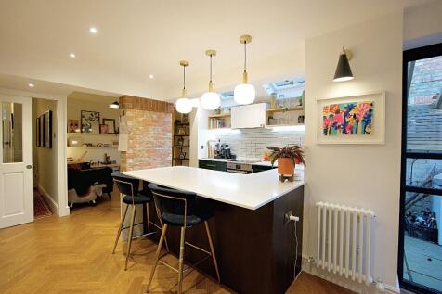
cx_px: 221
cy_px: 147
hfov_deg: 100.4
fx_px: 184
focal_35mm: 15
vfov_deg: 77.3
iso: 1000
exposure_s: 1/160
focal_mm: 10
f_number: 4
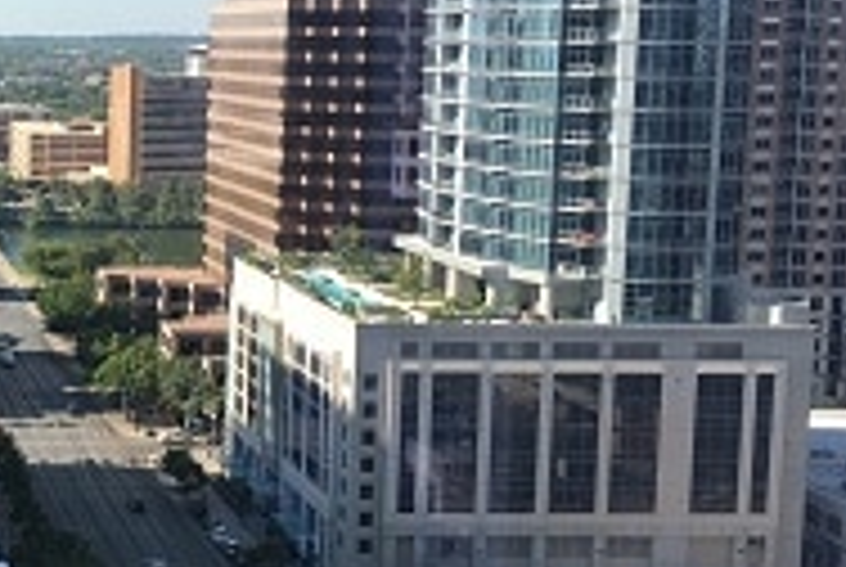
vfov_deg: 19.0
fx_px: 1695
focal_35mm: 72
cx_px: -86
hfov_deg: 25.9
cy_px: 227
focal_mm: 4.15
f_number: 2.2
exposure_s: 1/349
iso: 25
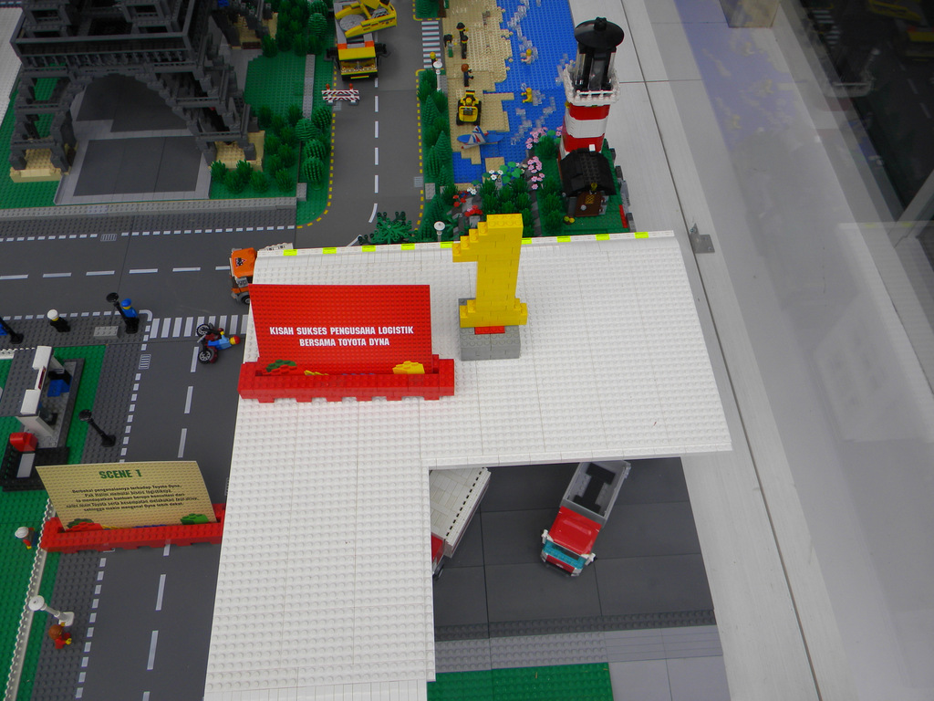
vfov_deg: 49.7
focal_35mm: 28
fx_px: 755
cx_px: 467
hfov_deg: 63.4
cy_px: 350
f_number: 3.5
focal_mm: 5
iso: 80
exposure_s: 1/214
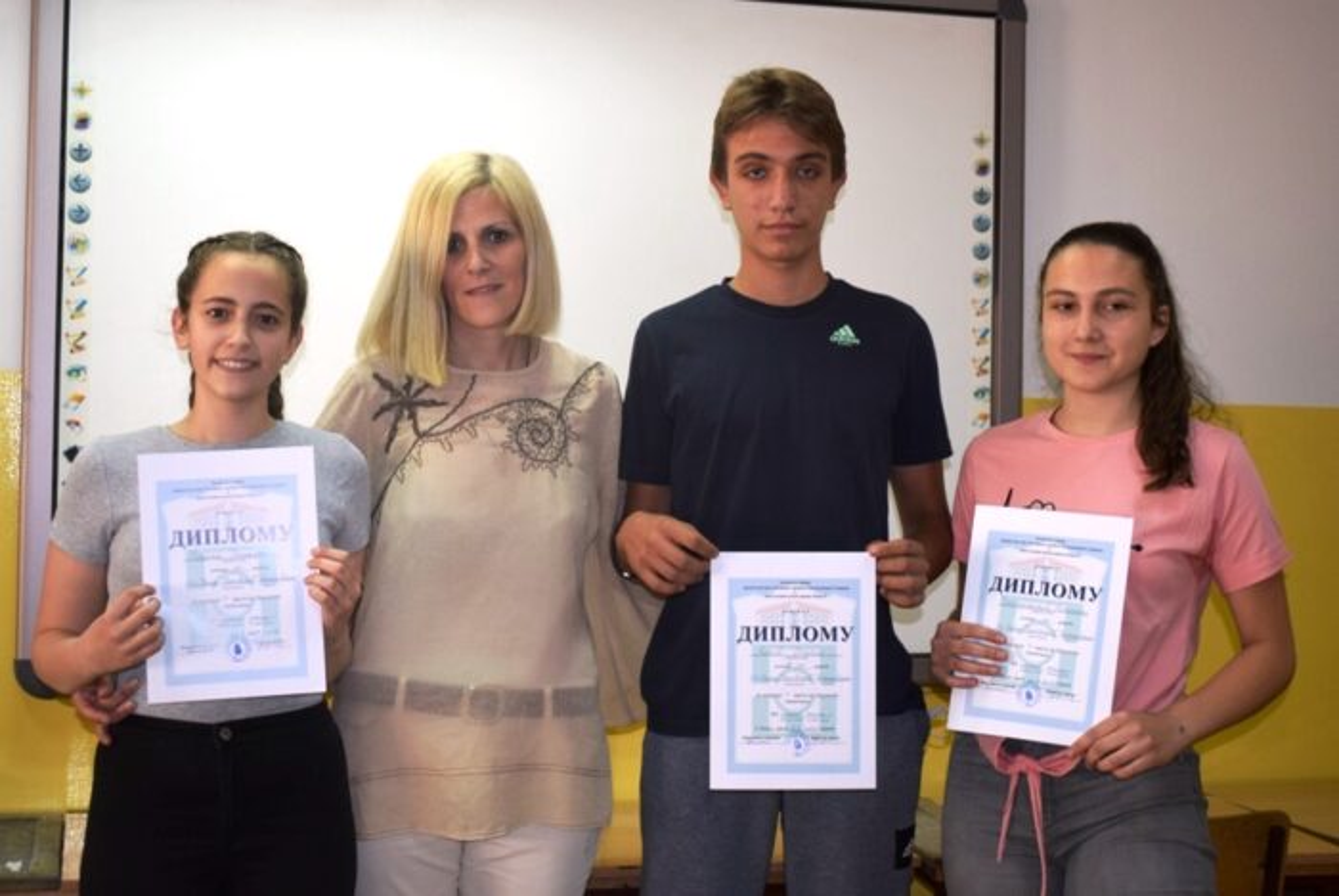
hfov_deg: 42.3
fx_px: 1731
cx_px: 670
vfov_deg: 29.0
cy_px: 448
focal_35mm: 46
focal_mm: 31
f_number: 5
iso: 800
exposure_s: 1/100
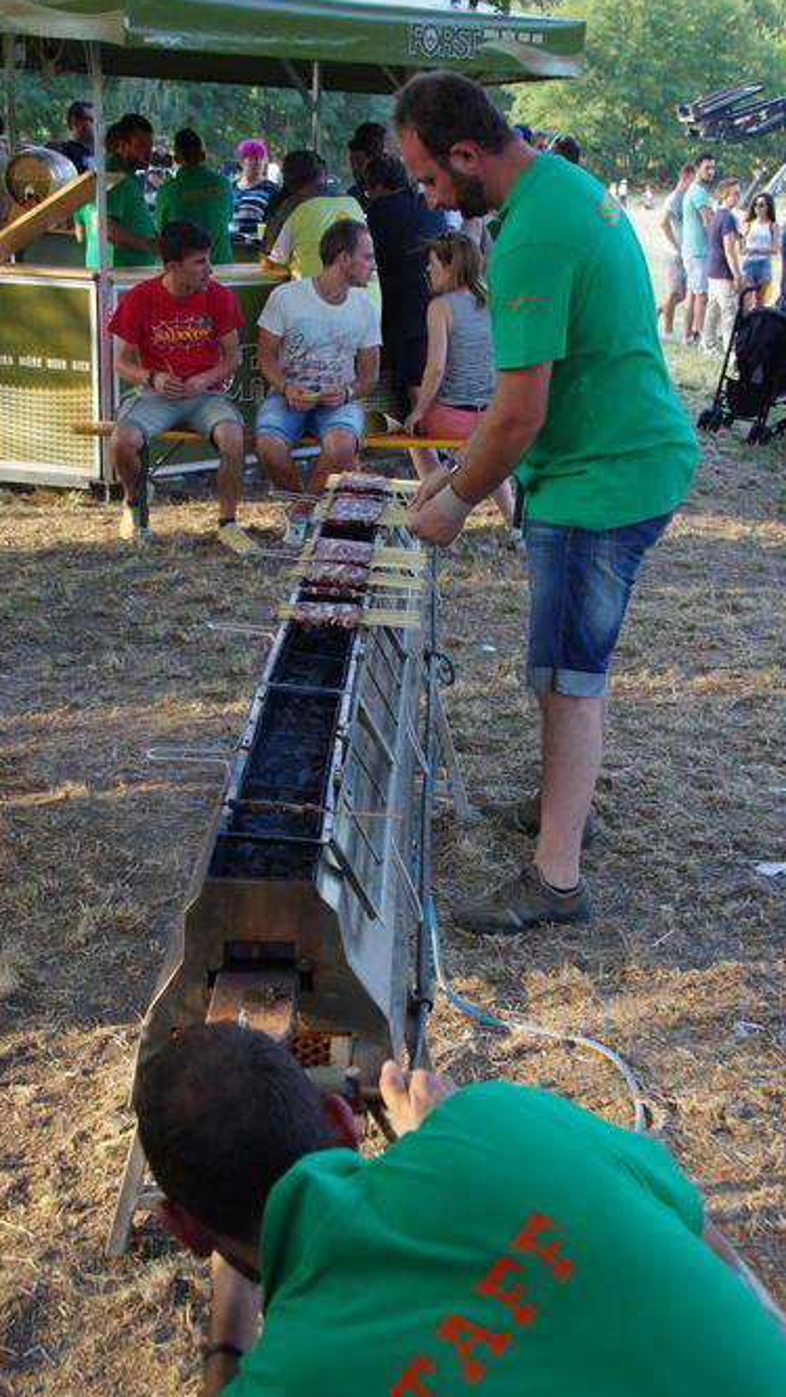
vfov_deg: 44.5
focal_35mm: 46
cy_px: 778
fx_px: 1703
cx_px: 373
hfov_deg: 26.0
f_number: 6.3
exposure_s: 1/125
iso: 800
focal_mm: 26
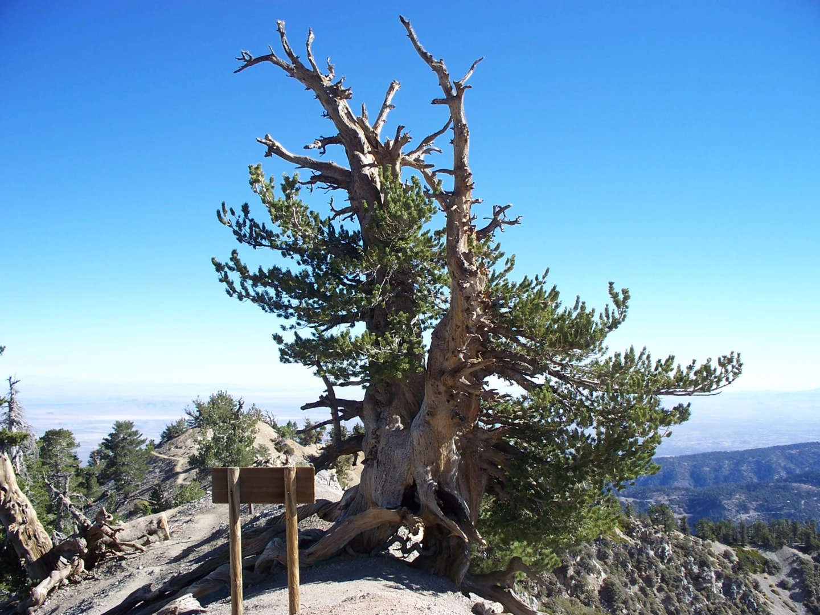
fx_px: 853
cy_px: 308
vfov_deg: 39.7
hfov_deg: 51.4
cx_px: 410
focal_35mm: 36
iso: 80
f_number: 2.8
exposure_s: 1/640
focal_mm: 7.54
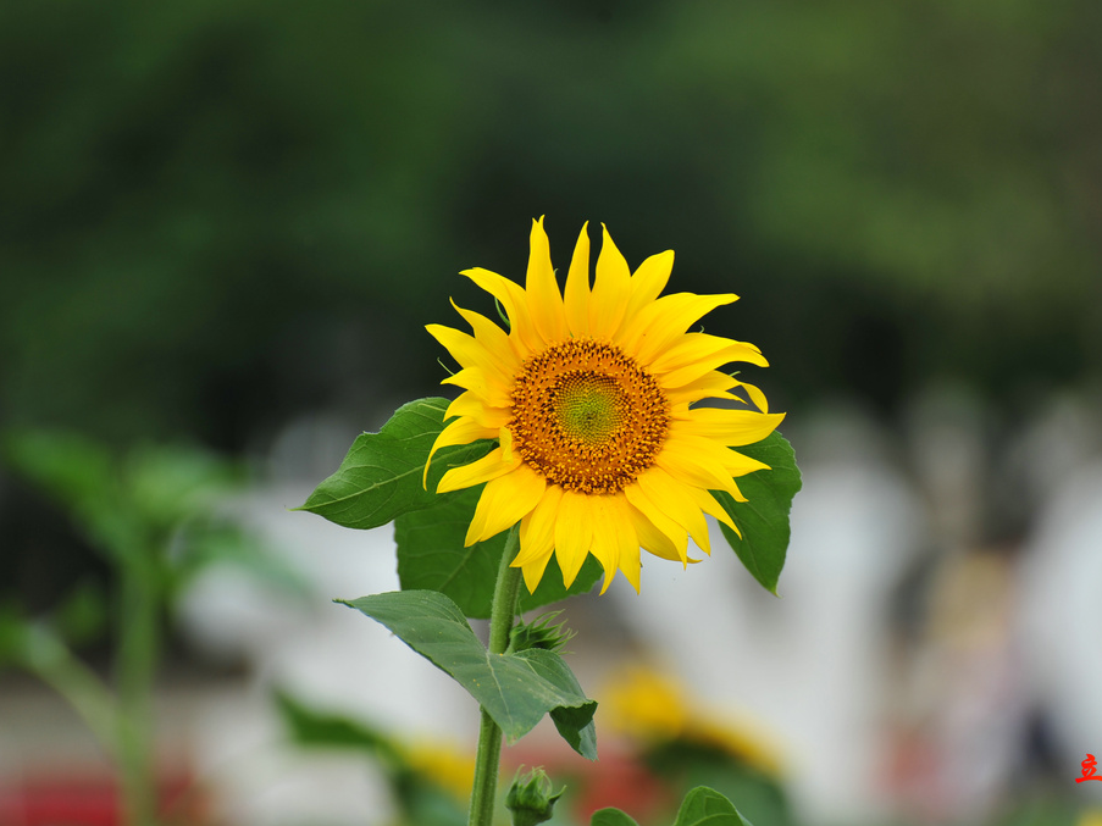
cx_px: 620
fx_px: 10409
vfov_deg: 4.5
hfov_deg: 6.1
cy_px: 413
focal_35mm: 327
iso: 200
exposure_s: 1/400
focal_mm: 300
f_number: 5.6
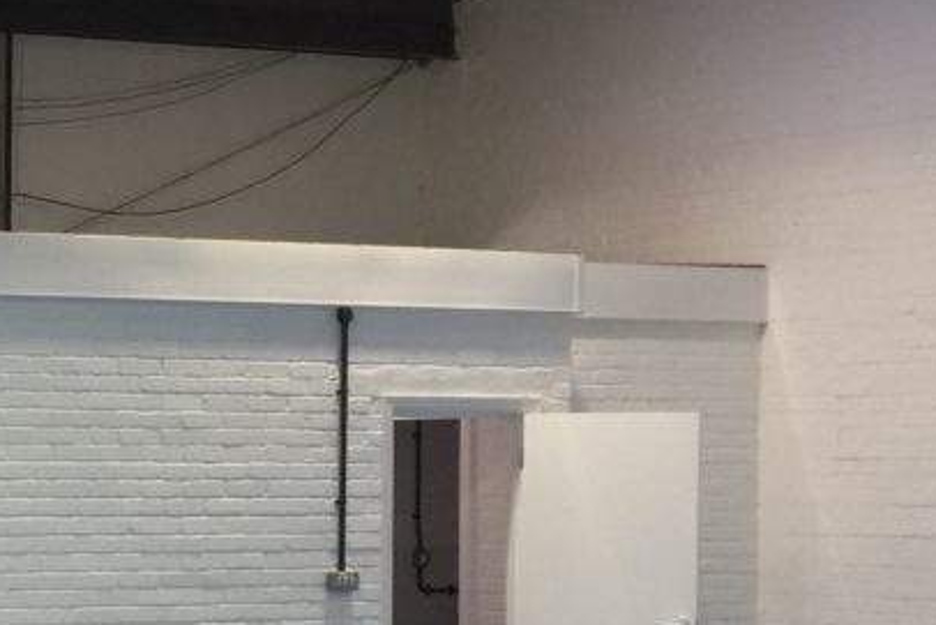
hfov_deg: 17.4
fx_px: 2783
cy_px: 530
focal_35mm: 107
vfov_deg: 12.7
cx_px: -415
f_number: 2.2
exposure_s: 1/33
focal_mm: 4.15
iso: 50
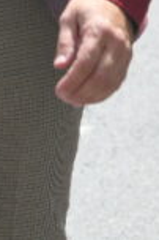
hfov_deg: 1.8
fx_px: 4913
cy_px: -298
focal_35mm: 740
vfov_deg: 2.8
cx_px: 406
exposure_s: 1/320
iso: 200
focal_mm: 110
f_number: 7.1
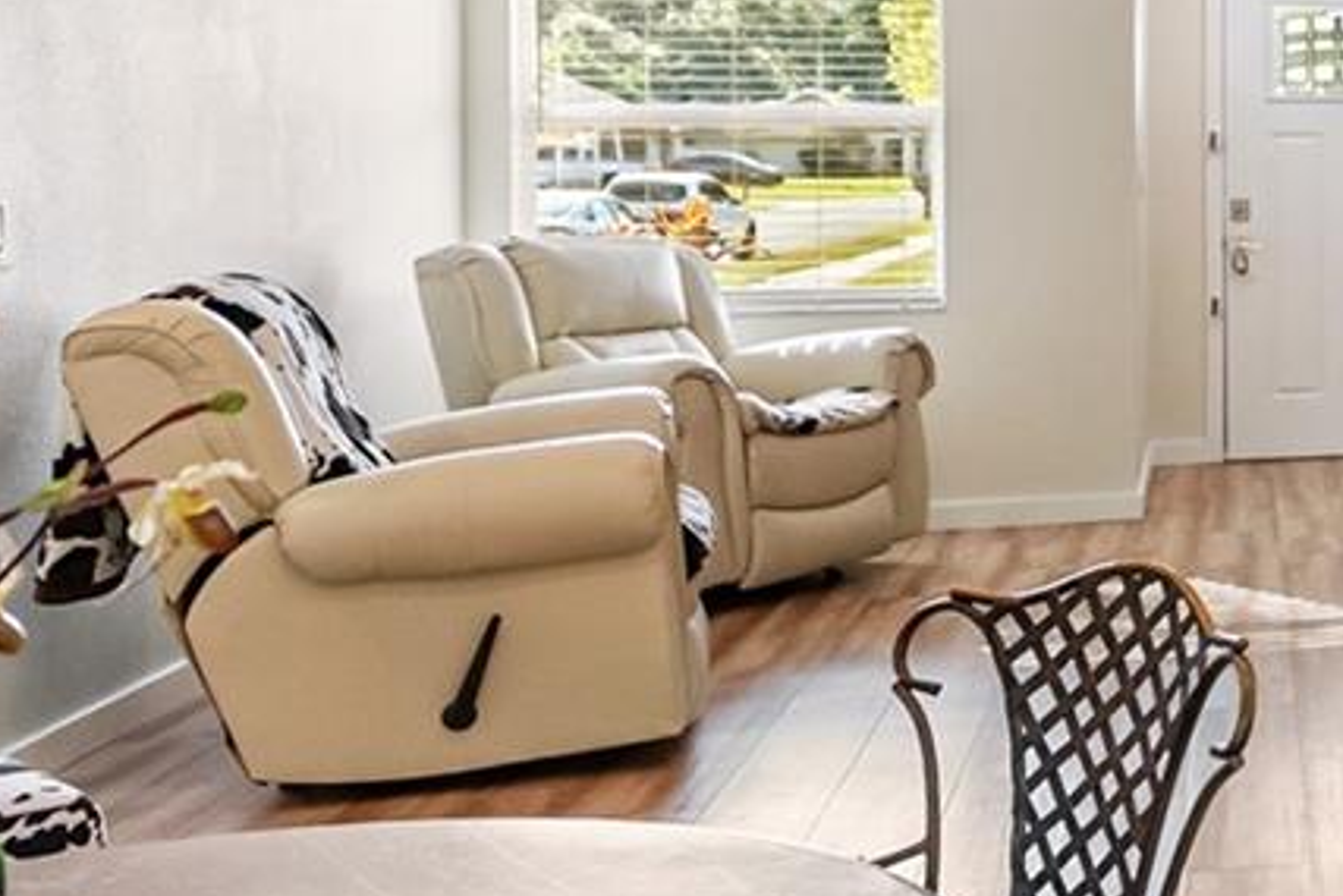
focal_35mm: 60
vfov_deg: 22.3
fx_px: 2239
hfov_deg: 26.3
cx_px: 1903
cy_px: 154
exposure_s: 1/500
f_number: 2.8
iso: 2000
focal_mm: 16
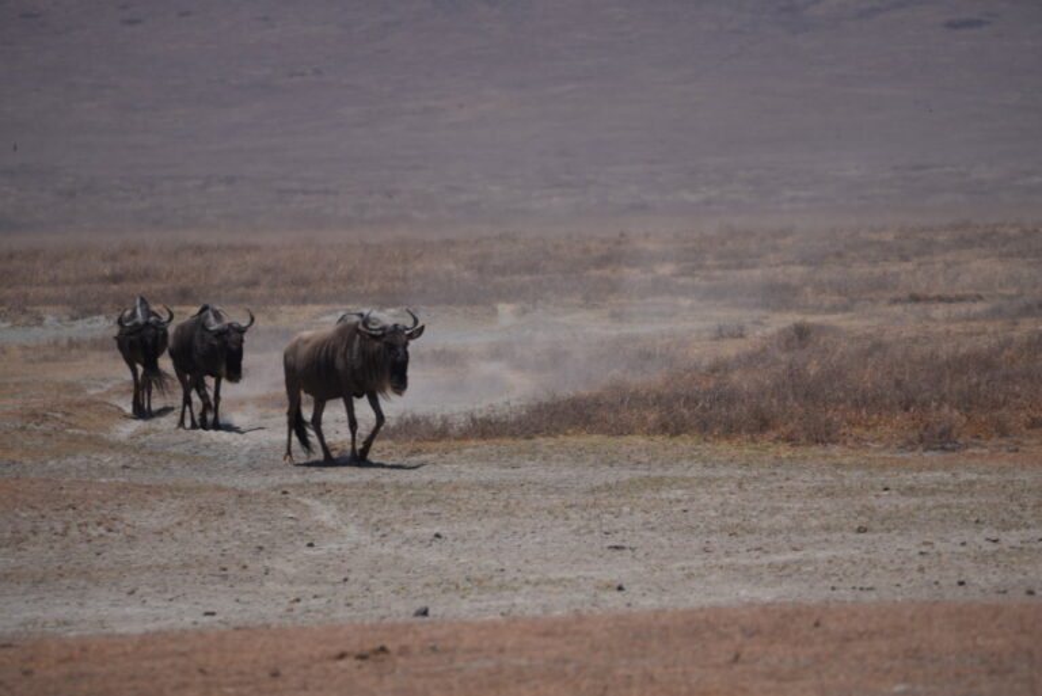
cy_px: 348
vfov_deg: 4.0
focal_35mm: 344
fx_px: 9948
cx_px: 521
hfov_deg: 6.0
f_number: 6.3
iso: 125
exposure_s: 1/1000
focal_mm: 229
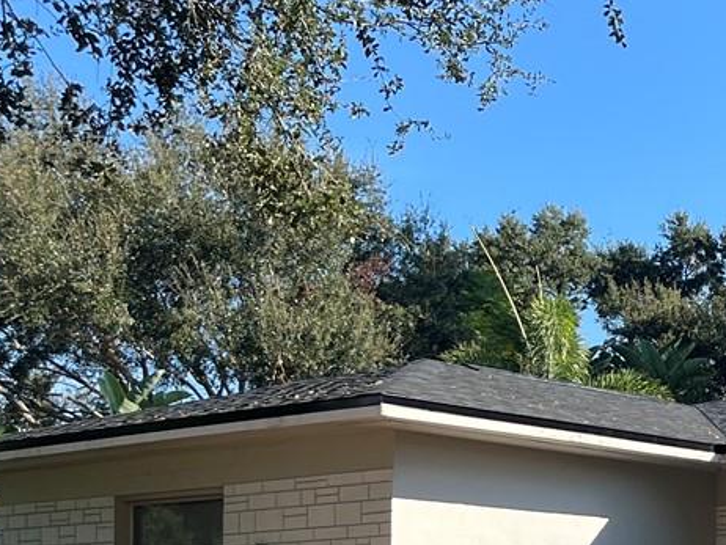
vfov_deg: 16.1
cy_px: 564
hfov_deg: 20.3
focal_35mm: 90
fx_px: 1889
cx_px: 883
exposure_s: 1/1517
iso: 50
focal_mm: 5.1
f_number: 1.6
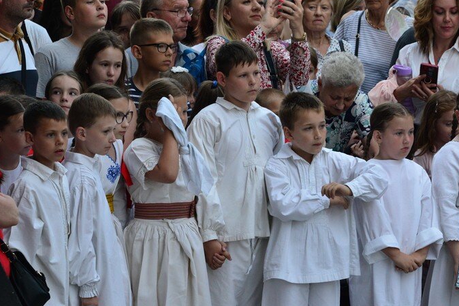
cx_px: 193
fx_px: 2384
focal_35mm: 187
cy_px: 159
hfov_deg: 11.0
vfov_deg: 7.3
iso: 4000
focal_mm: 150
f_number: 8
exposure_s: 1/250
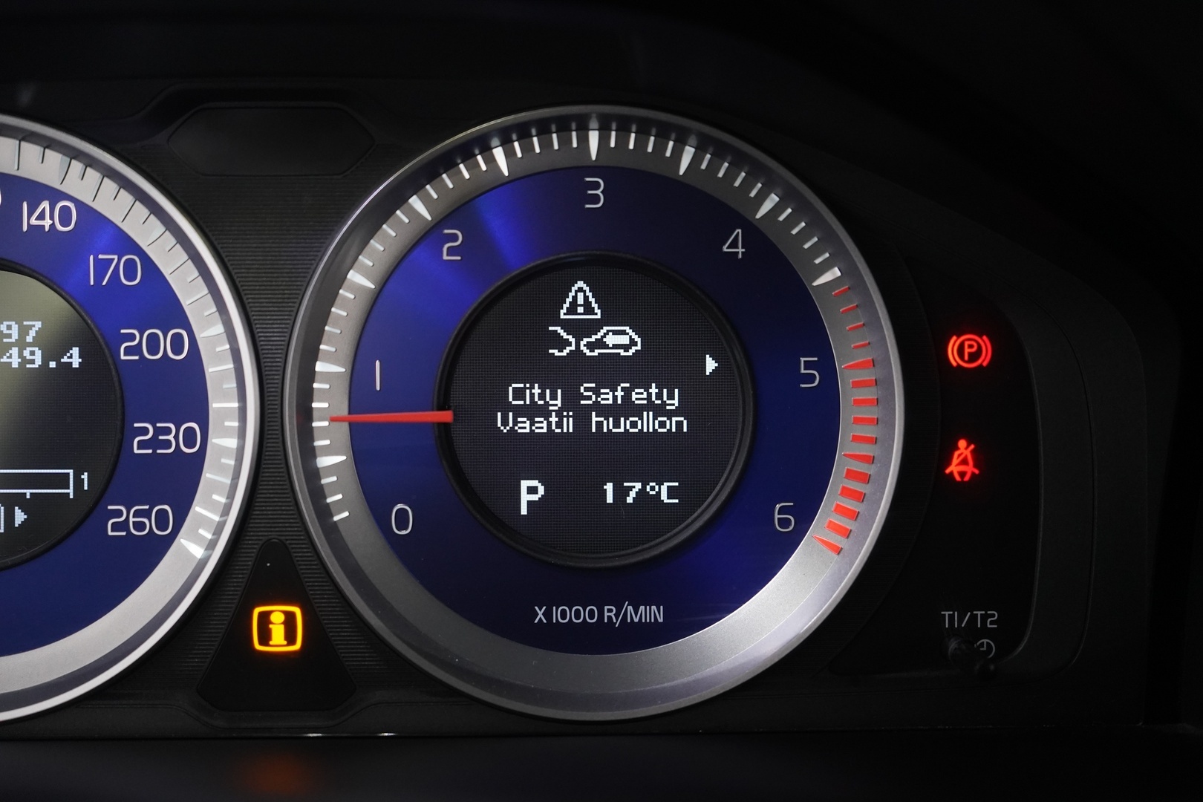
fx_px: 1470
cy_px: 401
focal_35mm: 44
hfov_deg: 44.5
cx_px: 602
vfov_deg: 30.5
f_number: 4.5
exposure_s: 1/60
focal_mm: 44
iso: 4000
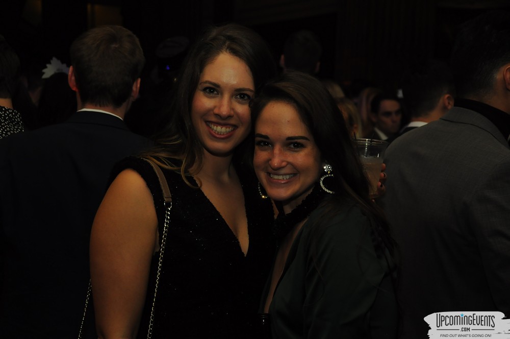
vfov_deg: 18.9
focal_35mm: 72
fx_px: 1019
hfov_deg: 28.1
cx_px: 255
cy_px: 170
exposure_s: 1/60
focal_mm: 48
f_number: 4.8
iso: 800
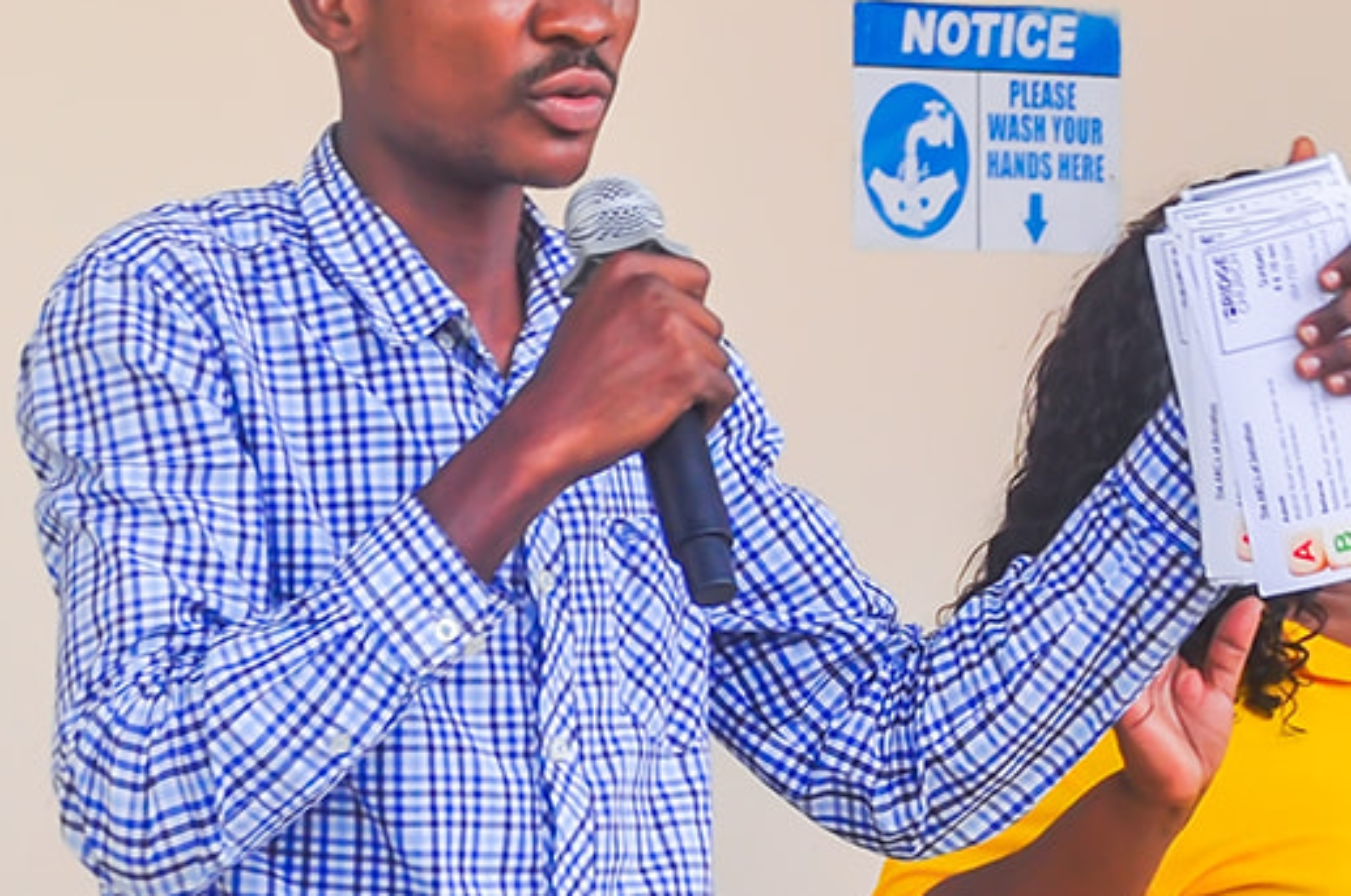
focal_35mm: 223
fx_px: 8356
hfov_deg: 9.2
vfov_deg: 6.1
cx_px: -50
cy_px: 589
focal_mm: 48
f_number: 5
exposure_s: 1/100
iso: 250
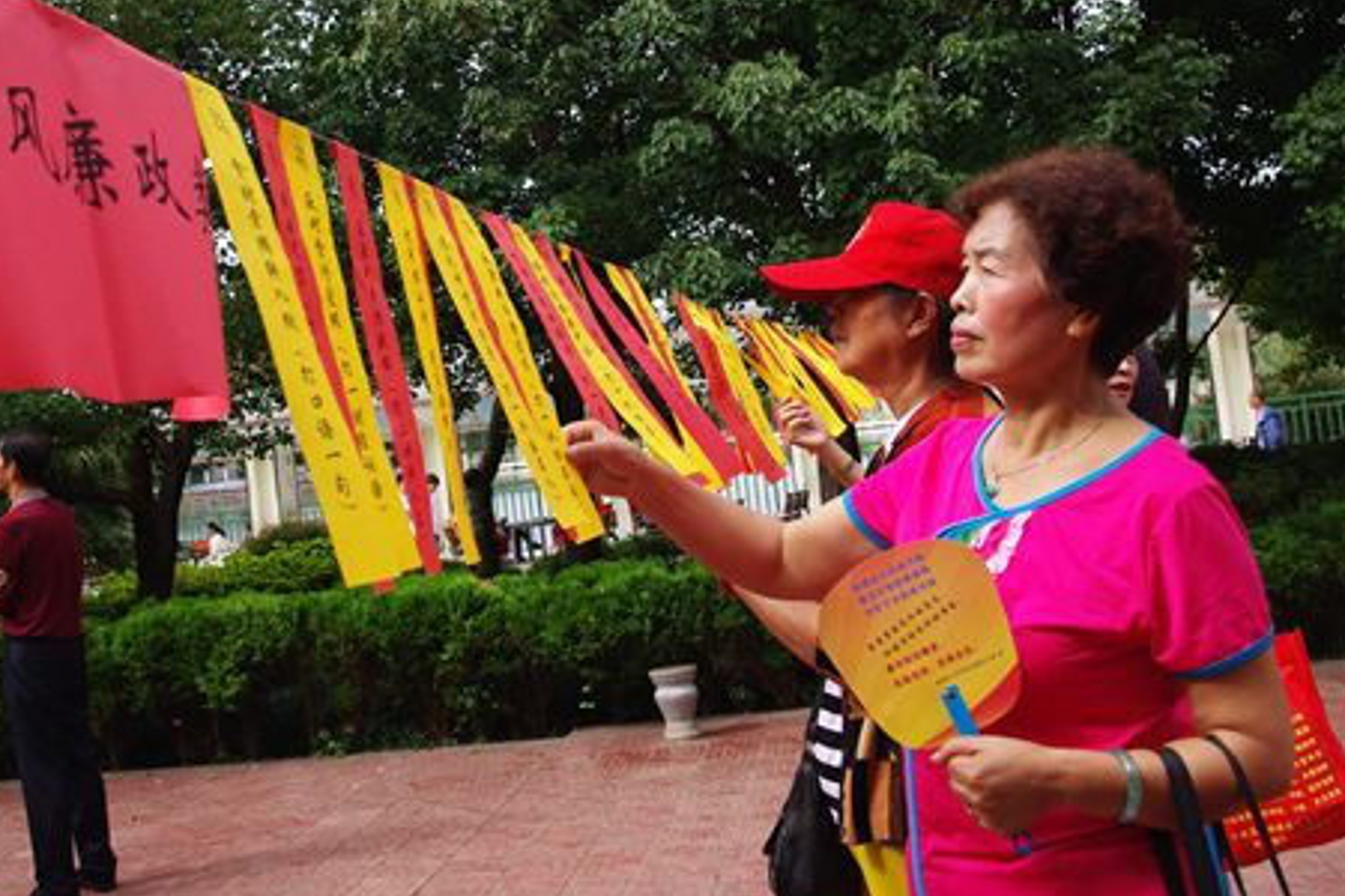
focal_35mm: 48
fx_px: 1793
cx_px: 493
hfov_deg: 40.8
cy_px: 326
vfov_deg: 28.0
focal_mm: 24.38
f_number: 5.6
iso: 200
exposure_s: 1/350
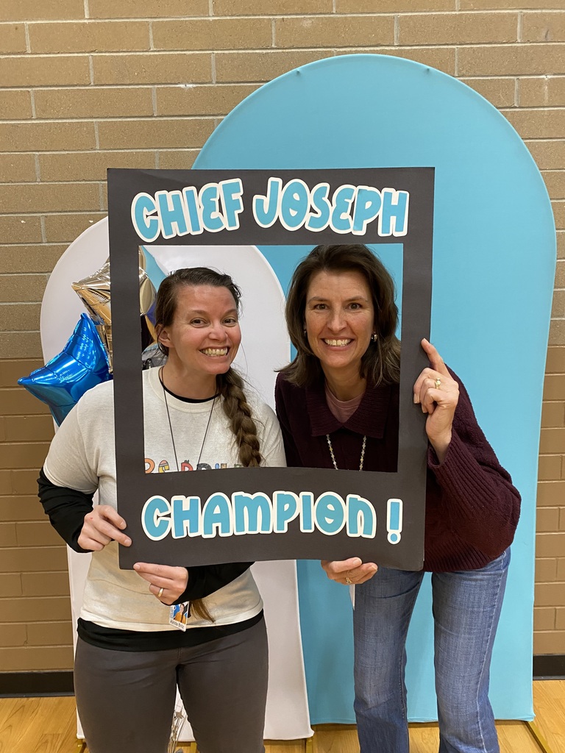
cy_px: 376
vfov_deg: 67.3
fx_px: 566
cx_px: 282
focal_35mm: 26
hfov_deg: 53.1
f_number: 1.8
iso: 250
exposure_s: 1/60
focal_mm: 4.25
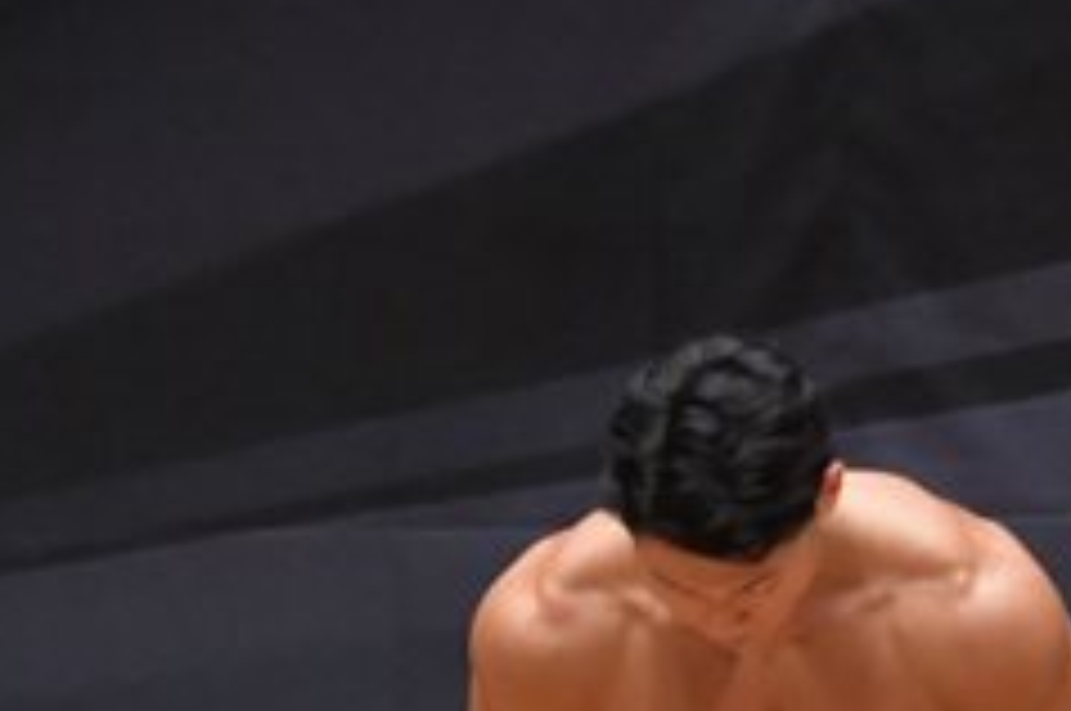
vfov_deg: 1.5
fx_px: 27600
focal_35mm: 929
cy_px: 945
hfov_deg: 2.2
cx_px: 614
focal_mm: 190
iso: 6400
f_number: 5.6
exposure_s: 1/400
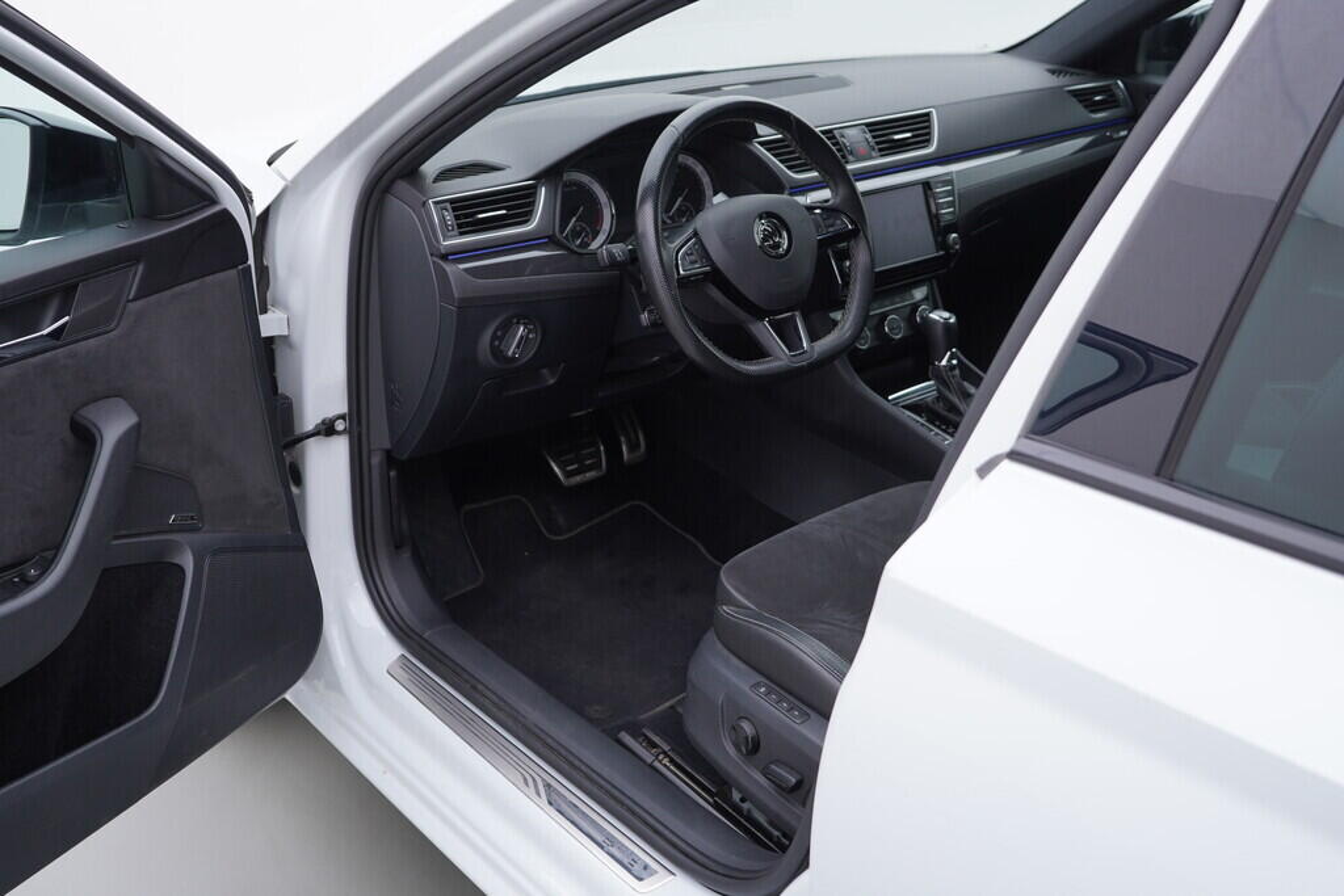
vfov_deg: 36.9
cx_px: 672
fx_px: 1344
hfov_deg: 53.1
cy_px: 448
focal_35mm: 36
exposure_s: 1/50
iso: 125
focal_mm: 24
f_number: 3.2
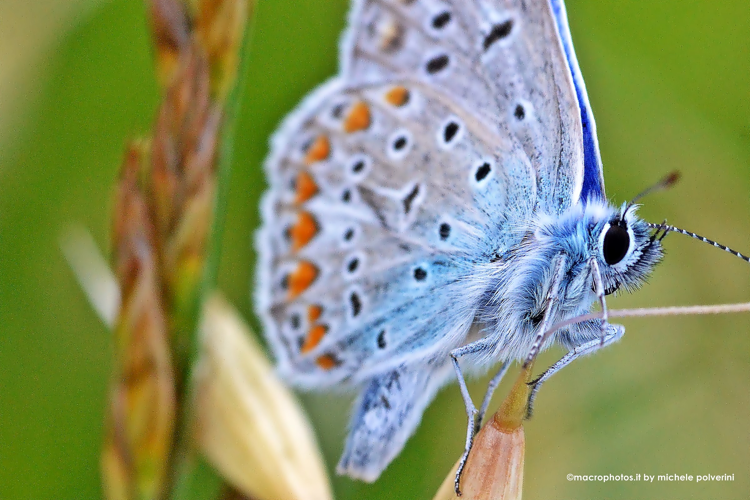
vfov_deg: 10.2
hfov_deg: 15.2
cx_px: 375
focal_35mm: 135
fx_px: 2812
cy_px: 250
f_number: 18
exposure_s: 1/250
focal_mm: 90
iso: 2200
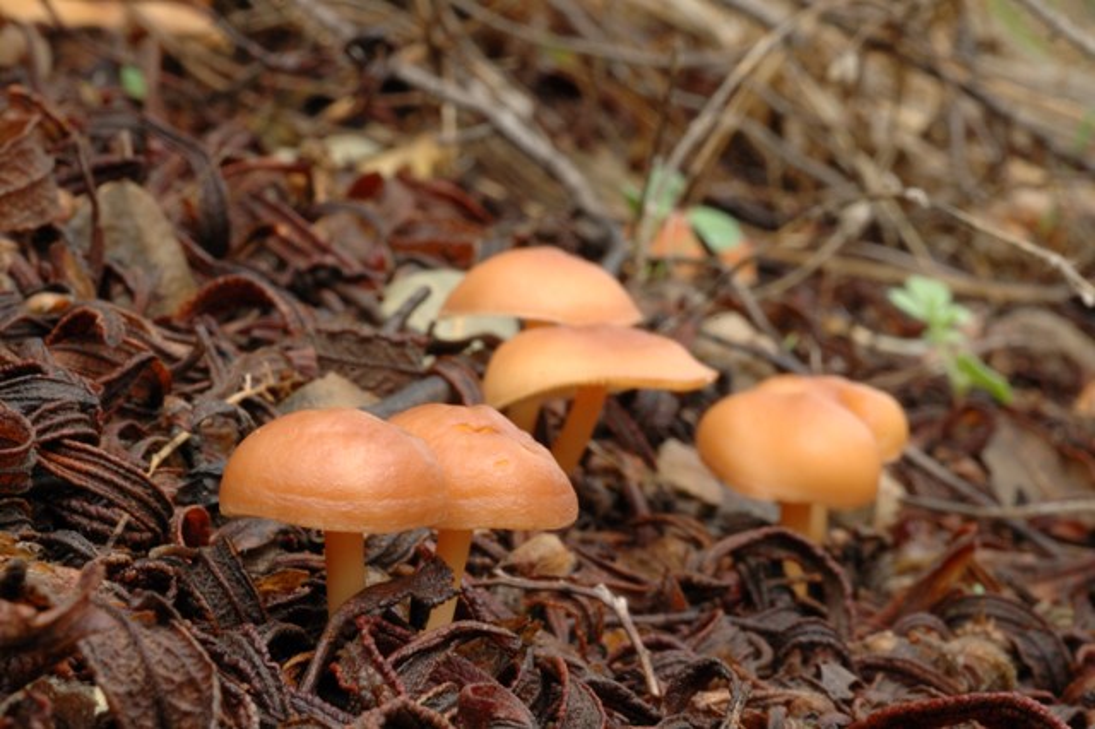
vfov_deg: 15.2
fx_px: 2736
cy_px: 364
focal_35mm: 90
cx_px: 548
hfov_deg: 22.6
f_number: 36
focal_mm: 60
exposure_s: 1
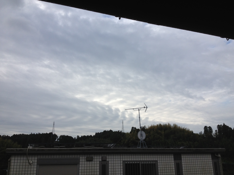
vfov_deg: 40.7
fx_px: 237
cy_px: 88
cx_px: 117
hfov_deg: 52.6
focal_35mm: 35
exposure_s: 1/1842
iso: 64
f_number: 2.4
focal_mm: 4.28
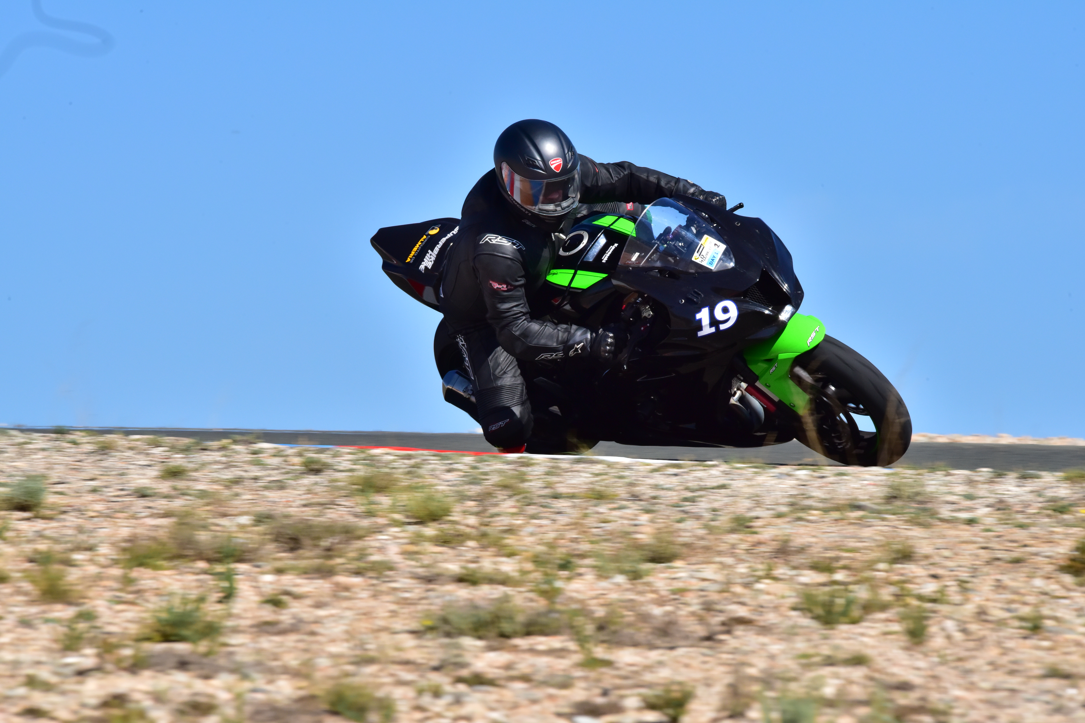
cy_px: 362
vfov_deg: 3.0
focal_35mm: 460
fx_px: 13863
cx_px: 542
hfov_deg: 4.5
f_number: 22
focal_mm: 460
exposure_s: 1/800
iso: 1250
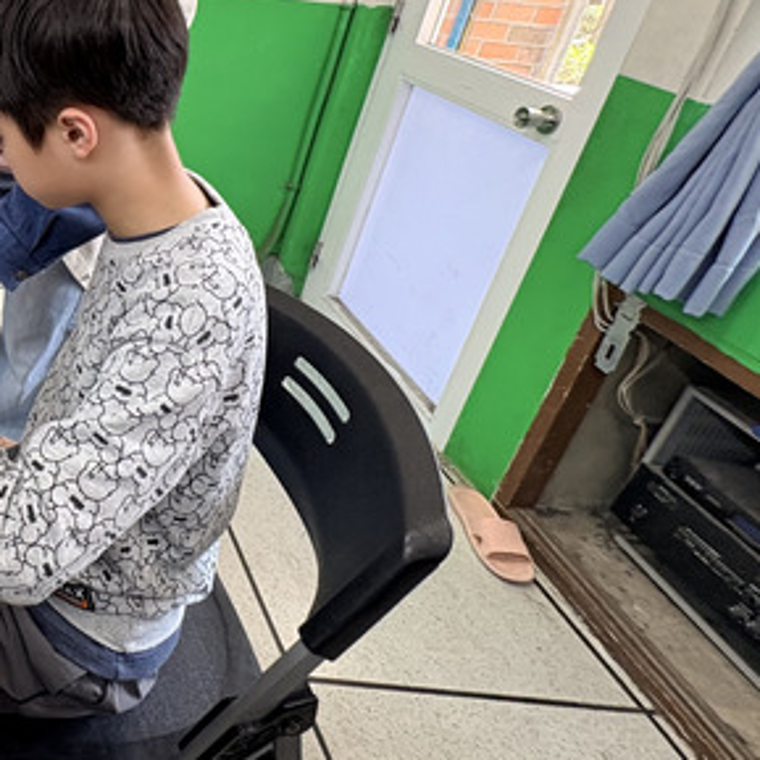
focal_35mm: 30
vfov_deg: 51.3
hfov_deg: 42.7
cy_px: 175
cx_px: -71
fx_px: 745
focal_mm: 2.22
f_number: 2.2
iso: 160
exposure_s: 1/60
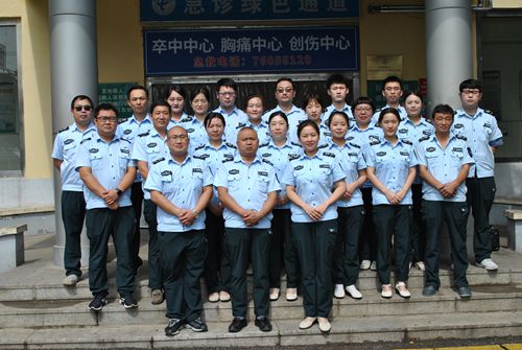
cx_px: 261
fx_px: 610
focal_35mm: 42
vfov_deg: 32.0
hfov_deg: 46.3
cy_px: 175
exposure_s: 1/250
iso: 100
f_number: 8
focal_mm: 28
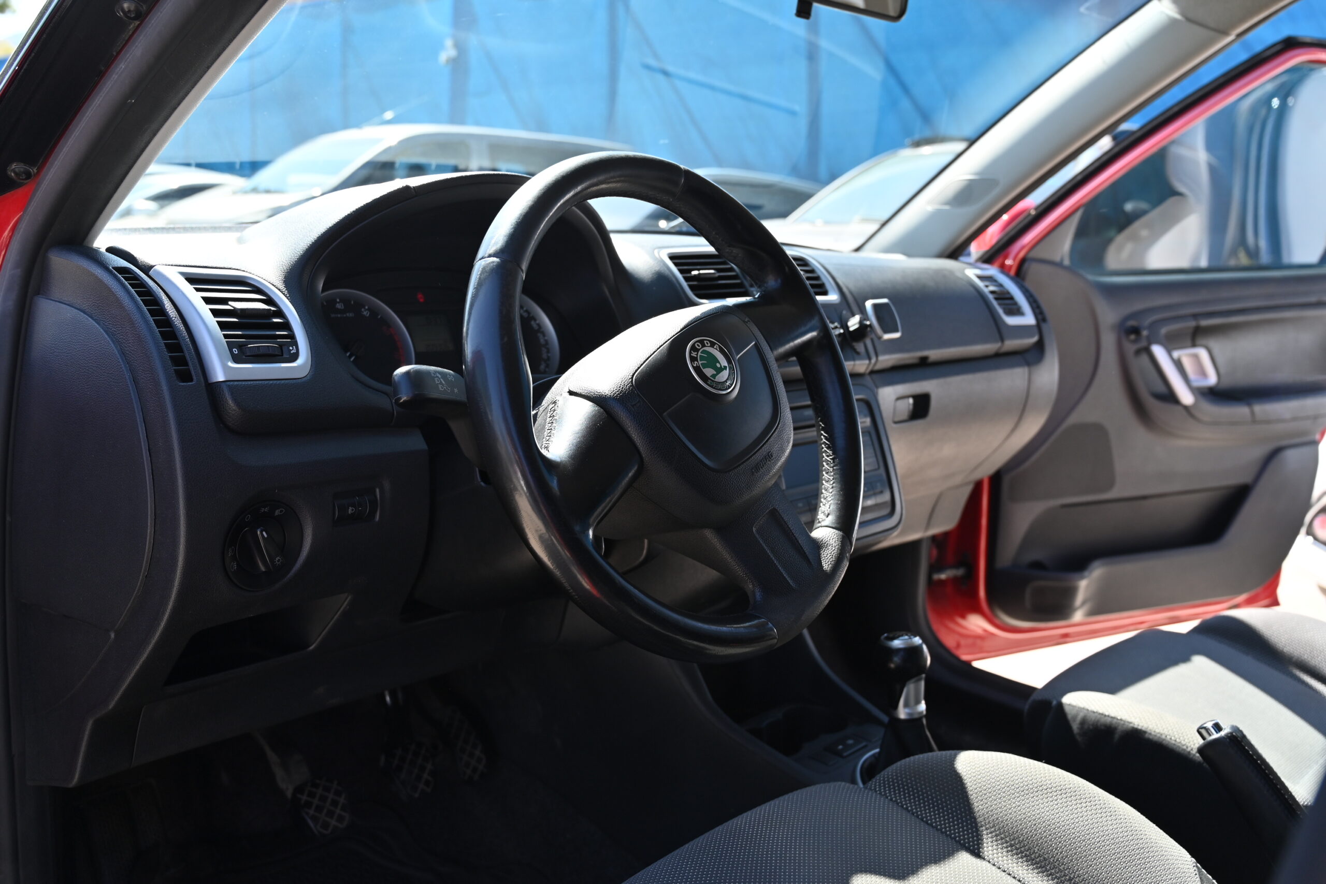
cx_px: 663
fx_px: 1142
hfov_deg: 60.3
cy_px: 442
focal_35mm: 31
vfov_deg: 42.3
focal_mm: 31
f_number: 5
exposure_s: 1/250
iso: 200
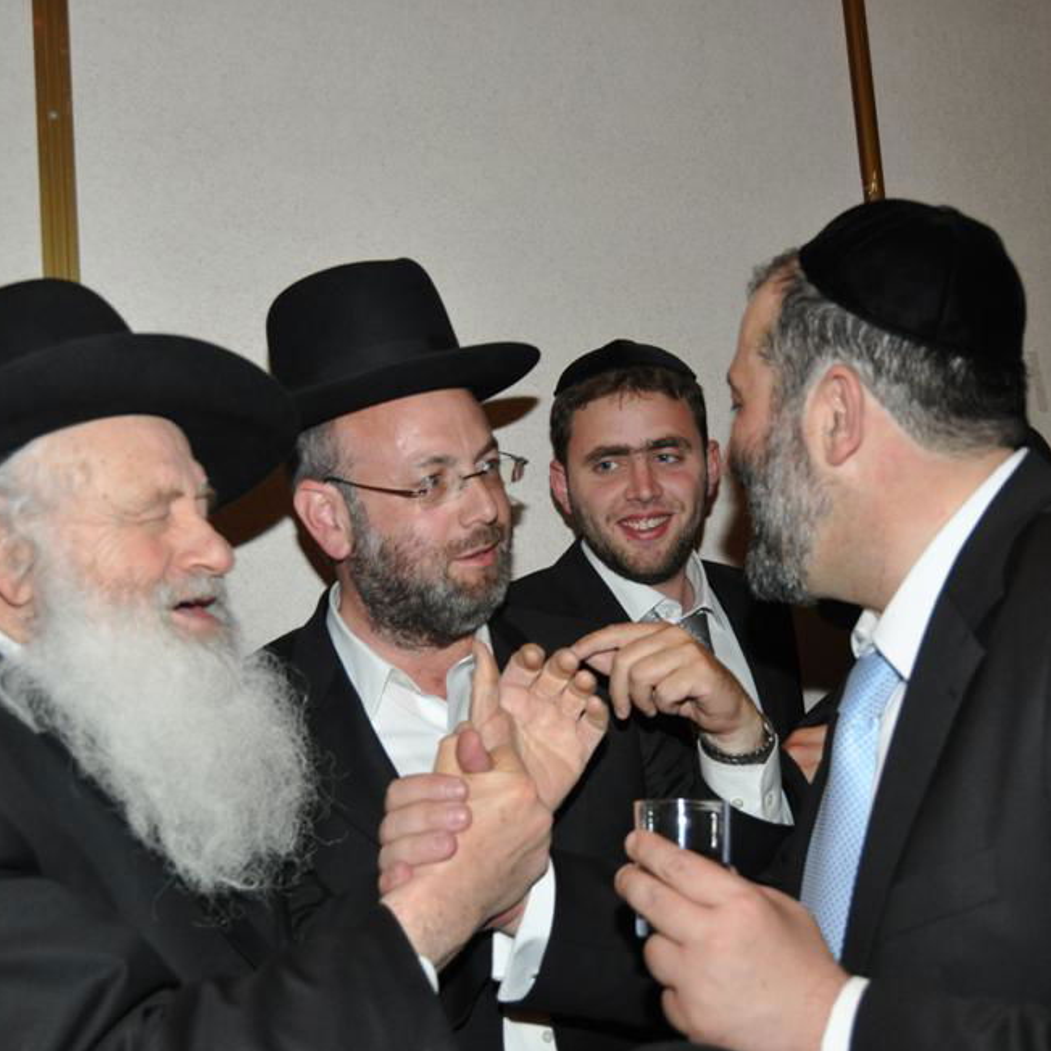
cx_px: 550
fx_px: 1511
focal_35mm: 44
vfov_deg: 38.3
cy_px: 521
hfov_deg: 38.3
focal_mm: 22
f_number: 4
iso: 800
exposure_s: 1/60
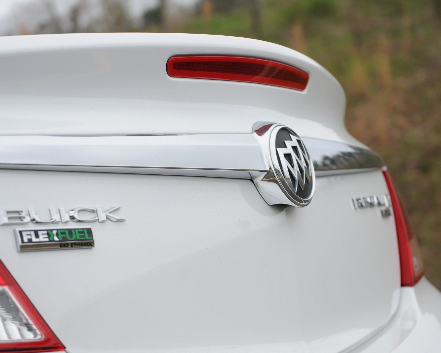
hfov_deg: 18.8
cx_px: 218
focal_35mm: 102
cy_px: 176
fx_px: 1331
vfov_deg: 15.1
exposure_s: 1/1250
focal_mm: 60
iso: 800
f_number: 5.6
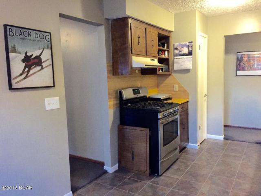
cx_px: 130
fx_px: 219
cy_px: 98
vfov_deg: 48.2
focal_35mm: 29
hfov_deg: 61.7
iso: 400
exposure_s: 1/15
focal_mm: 4.15
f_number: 2.2
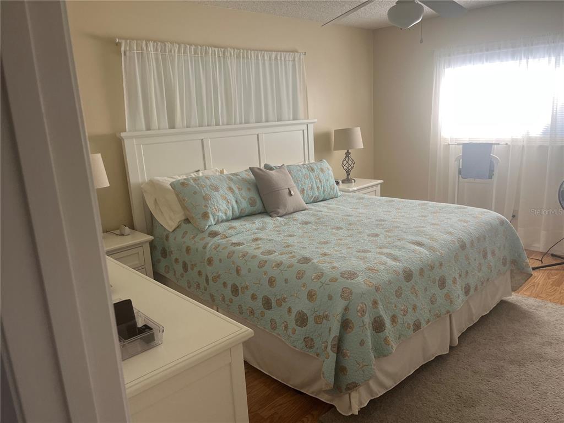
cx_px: 282
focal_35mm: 26
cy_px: 212
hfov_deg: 67.3
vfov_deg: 53.1
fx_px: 424
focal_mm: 5.1
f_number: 1.6
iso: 100
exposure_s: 1/120
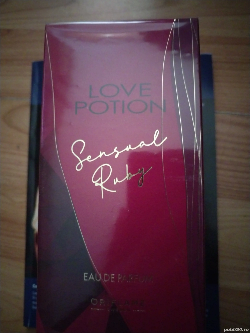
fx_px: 250
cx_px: 125
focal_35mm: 26
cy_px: 166
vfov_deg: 67.3
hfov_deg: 53.0
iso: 5833
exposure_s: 1/12.5
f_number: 1.8
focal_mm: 4.75
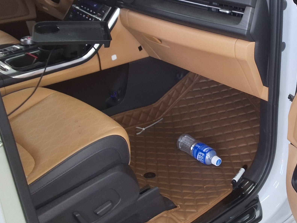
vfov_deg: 25.0
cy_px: 58
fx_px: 498
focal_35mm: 58
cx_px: 238
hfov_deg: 32.3
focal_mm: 2.91
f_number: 1.9
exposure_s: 1/60
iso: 32
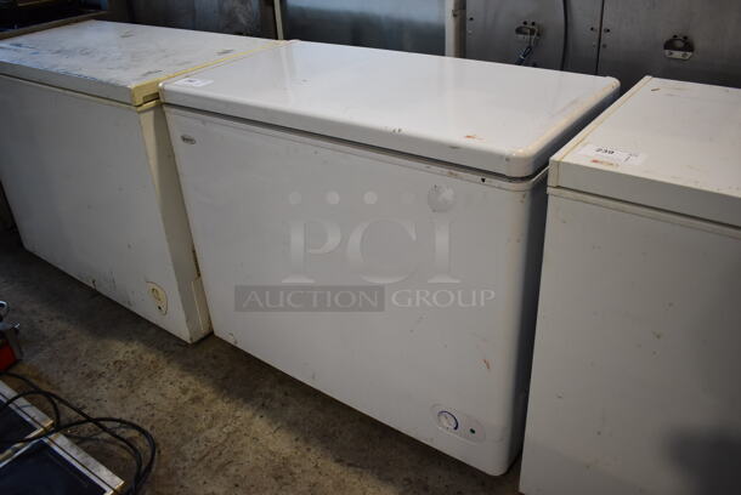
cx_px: 370
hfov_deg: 61.9
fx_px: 618
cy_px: 248
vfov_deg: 43.7
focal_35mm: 30
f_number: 3.5
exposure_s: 1/160
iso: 800
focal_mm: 20
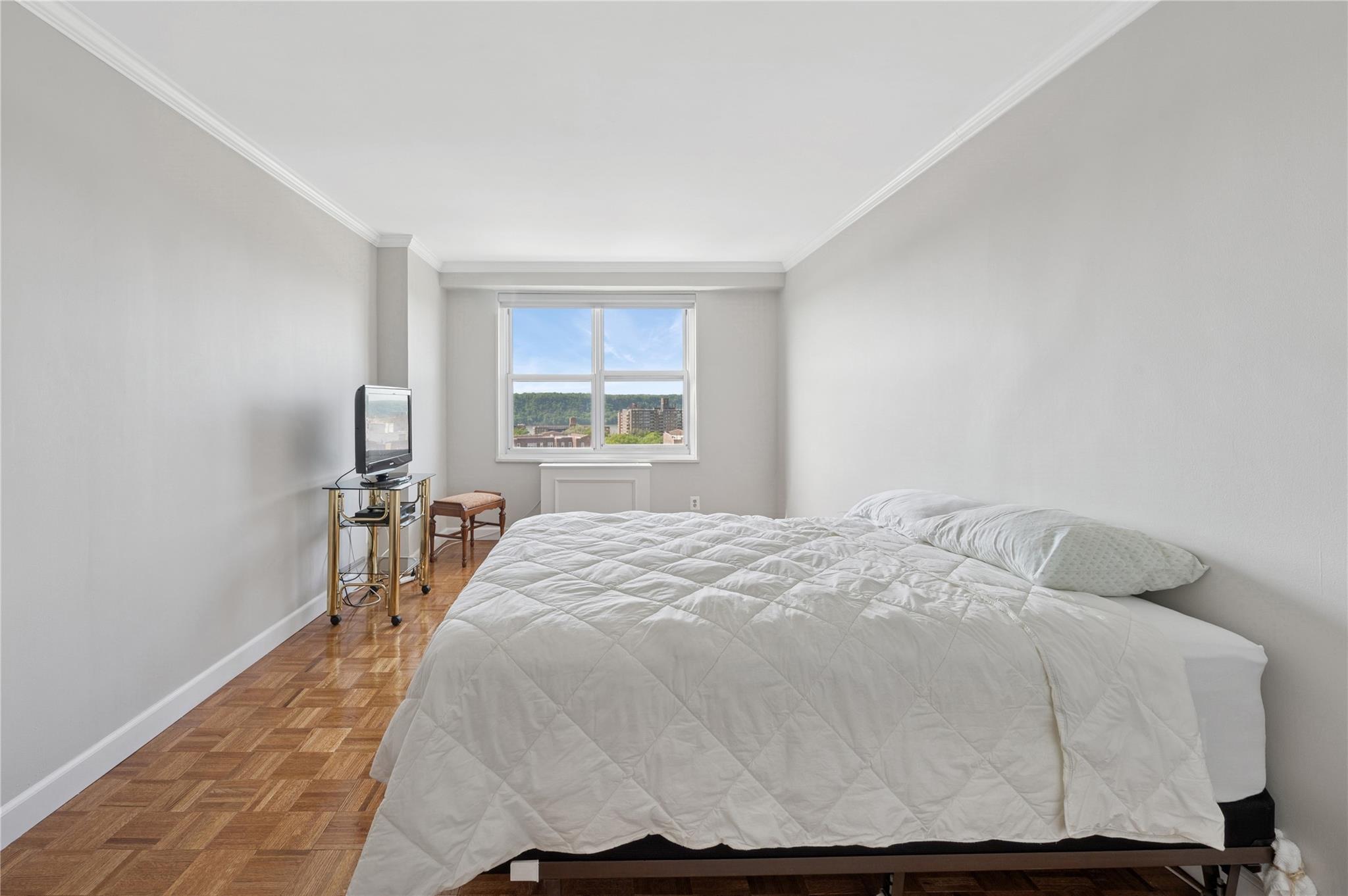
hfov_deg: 104.3
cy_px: 448
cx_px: 674
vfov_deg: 81.1
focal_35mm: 14
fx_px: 524
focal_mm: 14
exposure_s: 1/10
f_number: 11
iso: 200
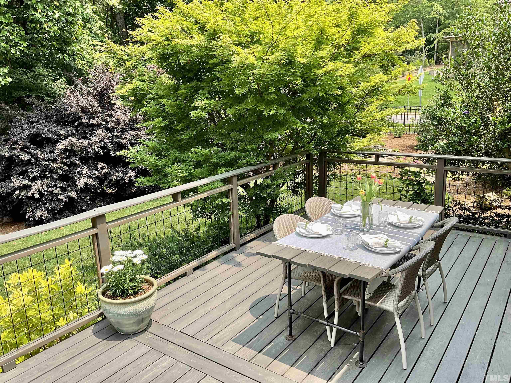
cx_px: 256
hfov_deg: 61.7
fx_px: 428
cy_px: 192
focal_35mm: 29
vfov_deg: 48.2
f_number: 1.8
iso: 16
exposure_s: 1/412
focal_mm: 3
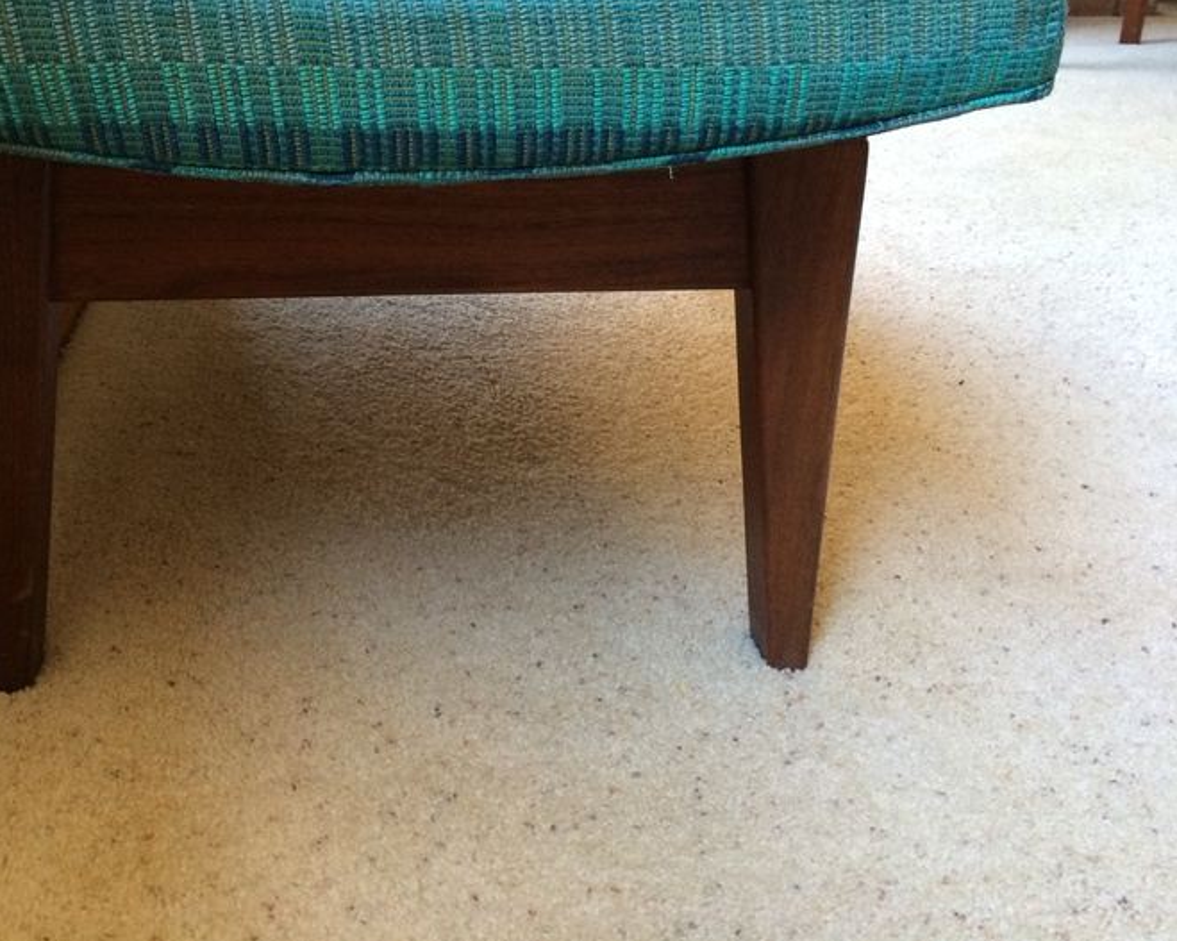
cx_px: 416
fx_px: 1393
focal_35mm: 40
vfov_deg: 37.1
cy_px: 342
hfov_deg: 45.3
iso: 160
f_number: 2.2
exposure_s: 1/30
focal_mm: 4.12
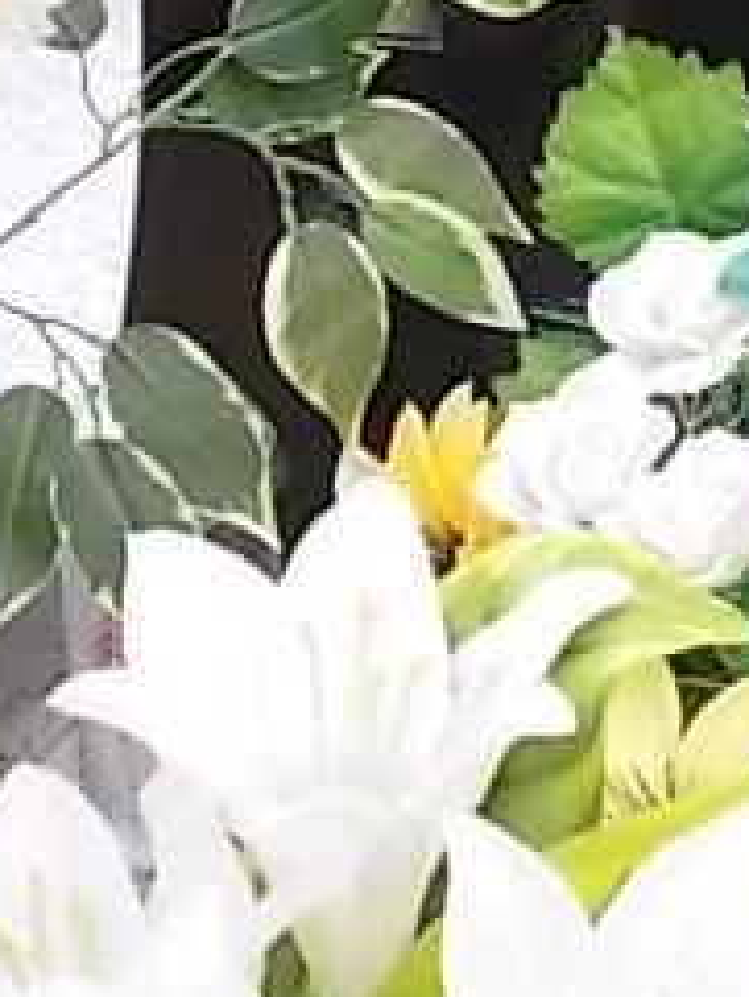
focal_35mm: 202
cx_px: 939
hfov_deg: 7.3
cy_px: -207
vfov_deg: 9.6
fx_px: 5823
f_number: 5.8
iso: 180
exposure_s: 1/60
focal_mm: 13.5
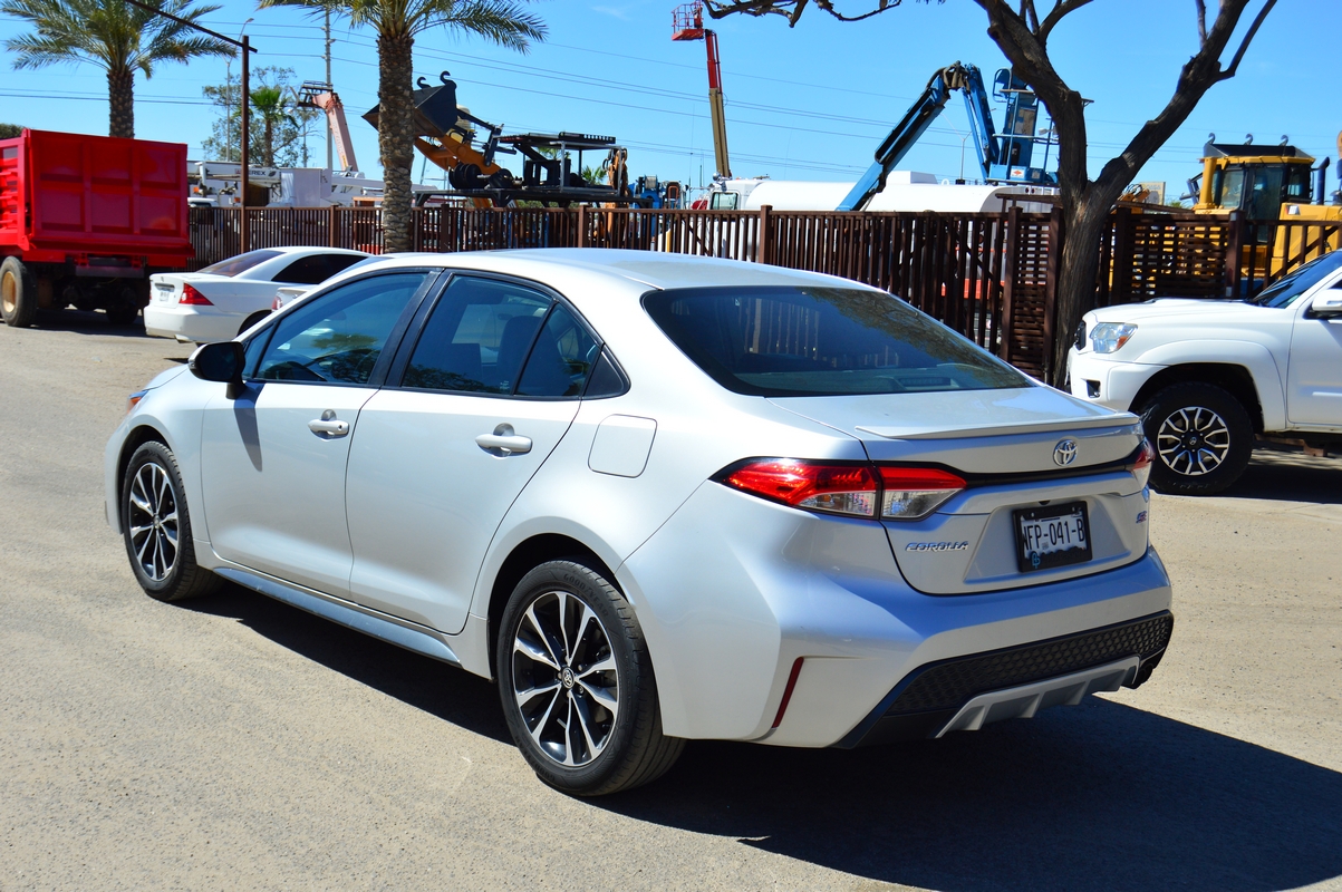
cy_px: 446
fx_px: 1453
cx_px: 671
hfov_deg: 49.6
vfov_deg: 34.2
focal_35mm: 39
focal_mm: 26
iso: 200
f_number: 7.1
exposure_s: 1/800
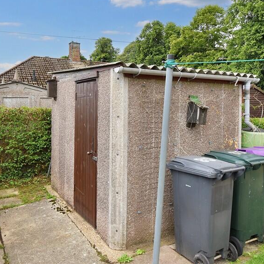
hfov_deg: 54.3
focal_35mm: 30
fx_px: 257
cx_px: 120
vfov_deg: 54.1
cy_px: 109
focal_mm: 13
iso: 100
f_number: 7.1
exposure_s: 1/200
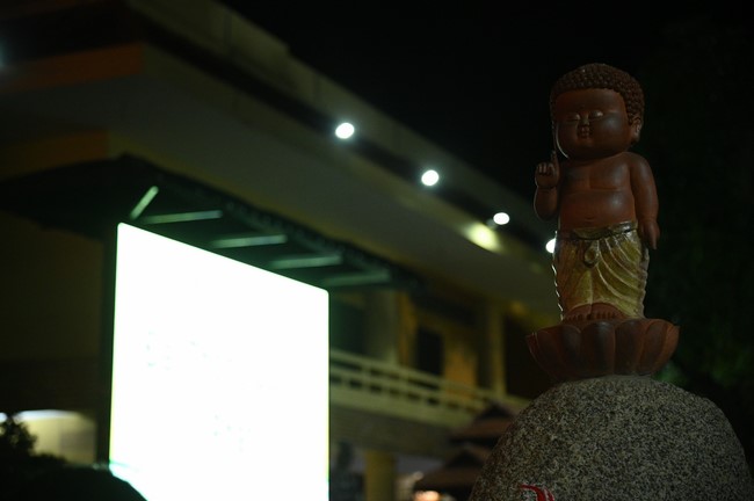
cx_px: 377
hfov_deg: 28.9
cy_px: 250
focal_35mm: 70
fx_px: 1465
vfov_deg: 19.4
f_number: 4
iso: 5000
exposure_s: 1/250
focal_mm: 70
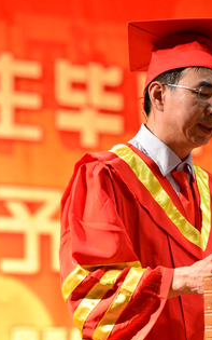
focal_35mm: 237
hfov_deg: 5.5
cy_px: 191
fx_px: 2190
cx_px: 274
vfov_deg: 8.9
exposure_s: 1/40
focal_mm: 122
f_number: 4
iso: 1600
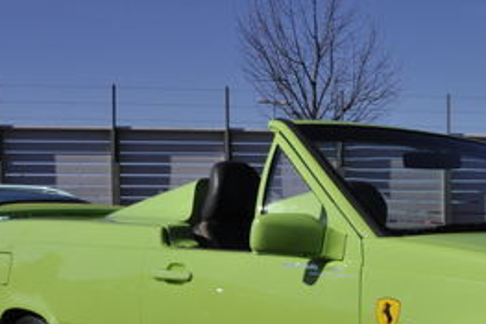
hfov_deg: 26.4
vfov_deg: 18.4
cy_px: 290
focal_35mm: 73
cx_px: 475
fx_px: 985
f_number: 16
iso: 400
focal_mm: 20
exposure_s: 1/1000
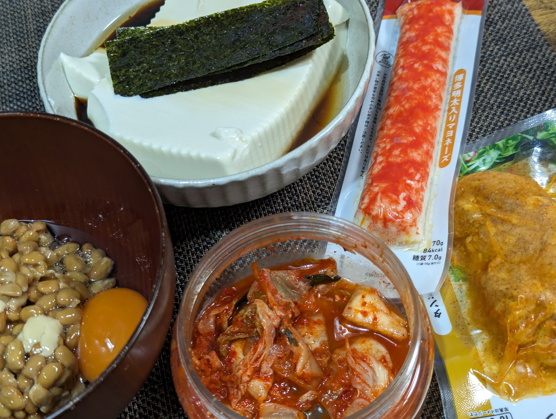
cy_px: 210
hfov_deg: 39.6
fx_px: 772
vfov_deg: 30.3
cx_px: 278
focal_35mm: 48
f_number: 1.85
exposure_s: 1/28
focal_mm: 6.81
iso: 191
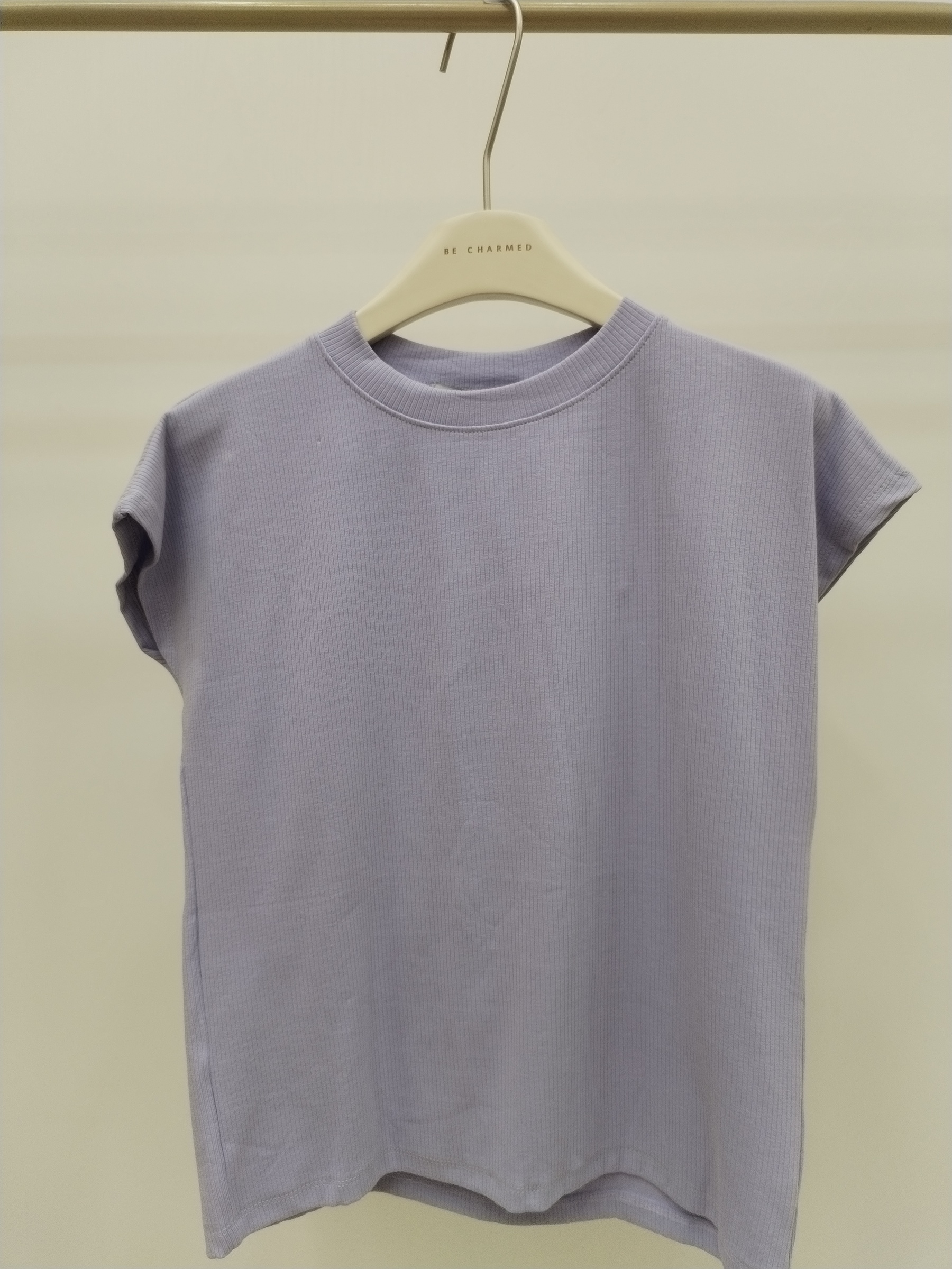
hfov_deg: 48.2
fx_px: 1063
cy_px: 634
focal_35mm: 29
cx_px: 476
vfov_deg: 61.7
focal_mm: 4.75
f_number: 1.8
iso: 200
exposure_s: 1/120
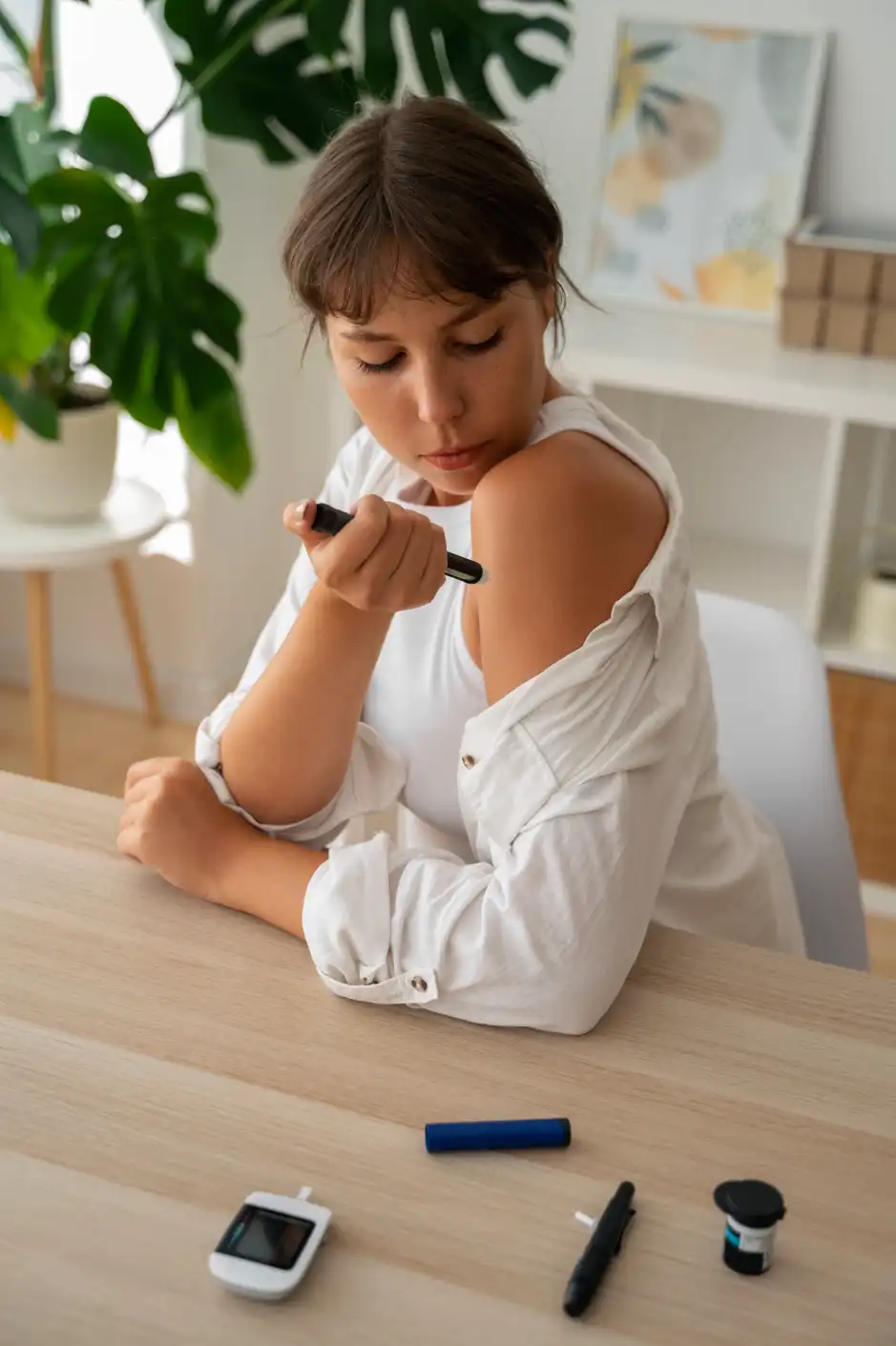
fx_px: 1831
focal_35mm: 49
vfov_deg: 40.4
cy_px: 673
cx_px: 448
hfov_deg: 27.5
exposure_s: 1/400
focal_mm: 49
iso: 400
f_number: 3.2
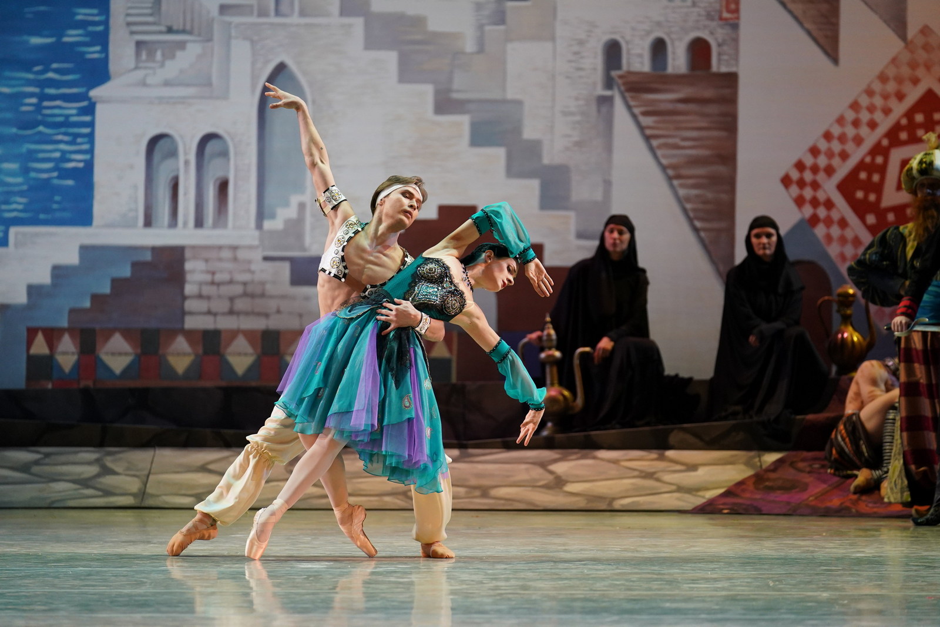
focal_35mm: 192
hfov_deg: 10.7
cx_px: 470
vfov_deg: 7.2
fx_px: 5013
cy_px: 314
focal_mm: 192
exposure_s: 1/800
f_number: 2.8
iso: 2000
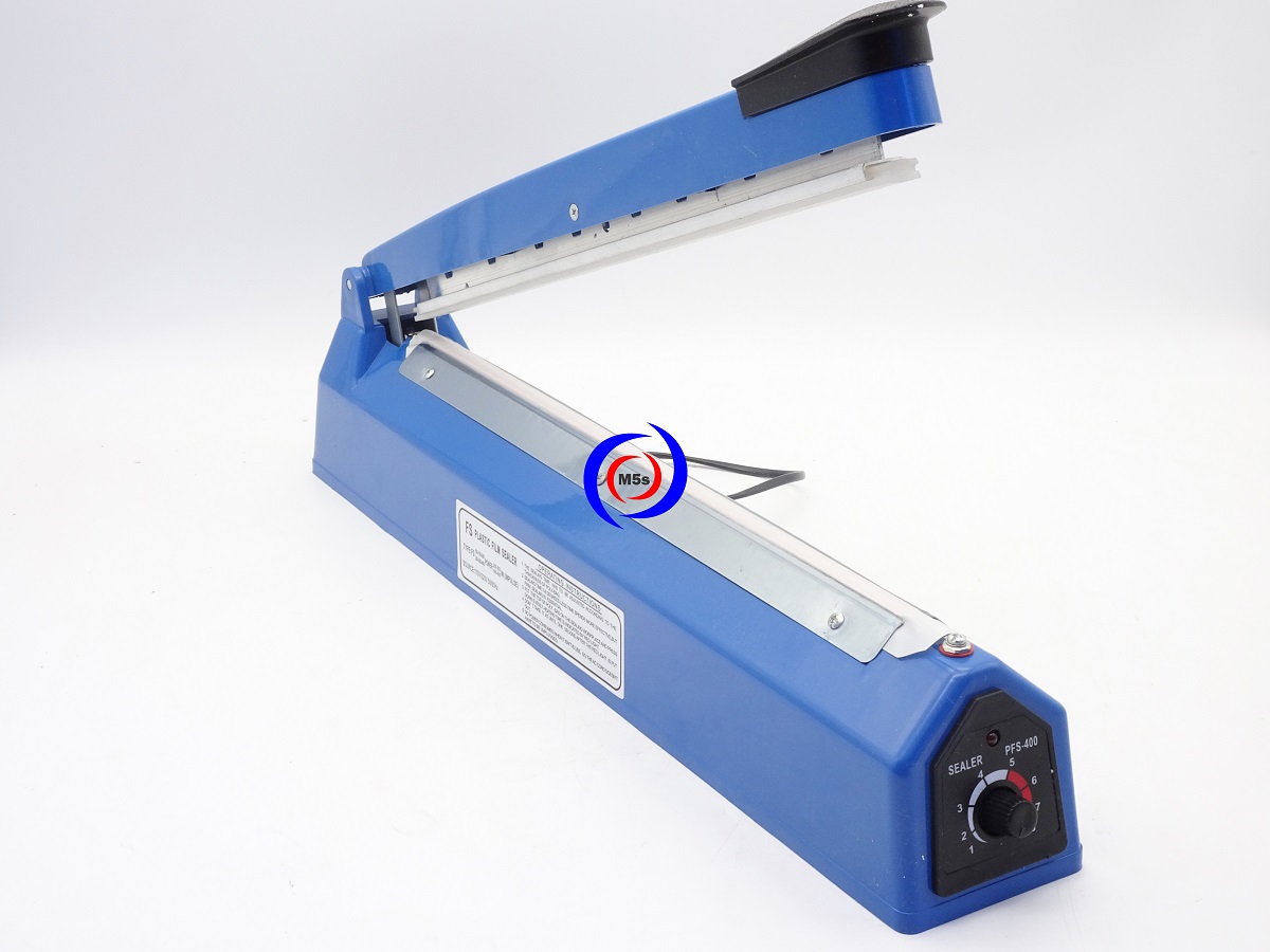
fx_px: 1981
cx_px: 635
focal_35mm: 54
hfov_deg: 35.5
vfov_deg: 27.0
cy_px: 476
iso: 100
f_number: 6.3
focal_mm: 9.18
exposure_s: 1/13
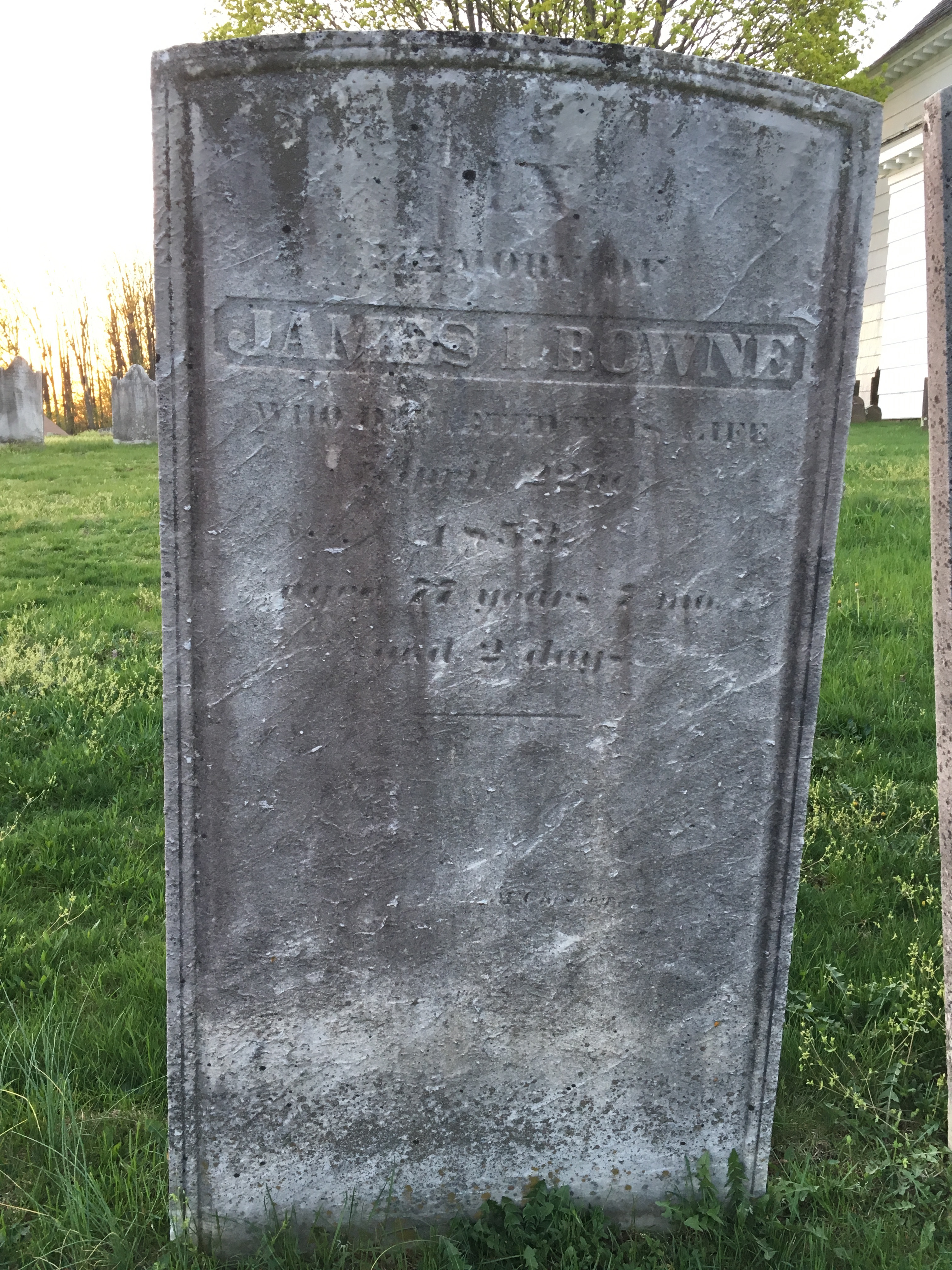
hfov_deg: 48.2
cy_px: 635
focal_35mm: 29
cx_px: 476
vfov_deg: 61.7
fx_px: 1063
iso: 64
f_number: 2.2
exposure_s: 1/30
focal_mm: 4.15
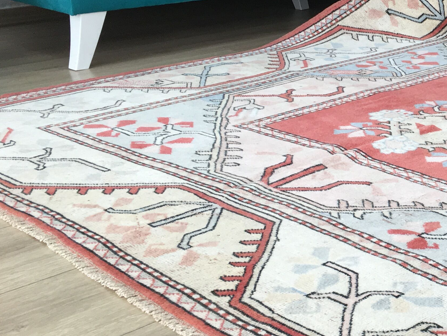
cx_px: 529
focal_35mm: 70
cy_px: 139
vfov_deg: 21.0
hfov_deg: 25.1
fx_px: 904
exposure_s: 1/100
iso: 40
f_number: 2.2
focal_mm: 4.15
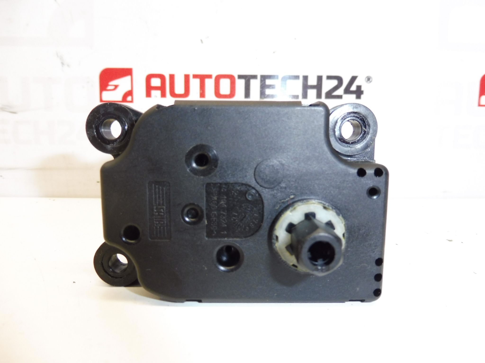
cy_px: 182
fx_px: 336
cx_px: 242
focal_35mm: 24
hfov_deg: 71.6
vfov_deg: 56.8
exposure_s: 1/60
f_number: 3.5
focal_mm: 4.3
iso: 200
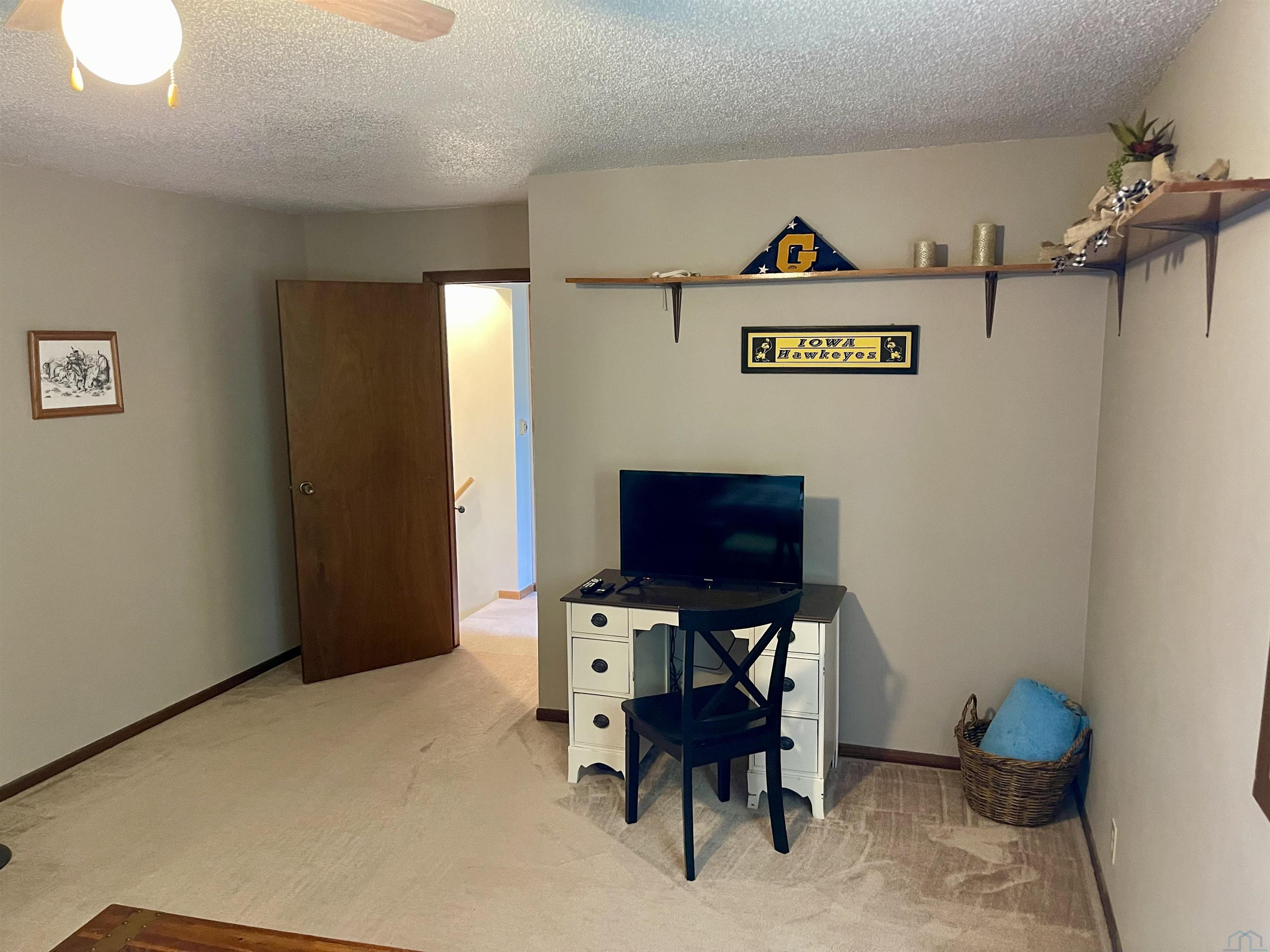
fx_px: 954
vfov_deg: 53.1
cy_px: 476
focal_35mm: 26
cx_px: 635
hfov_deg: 67.3
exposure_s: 1/40
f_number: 1.6
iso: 640
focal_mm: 5.1
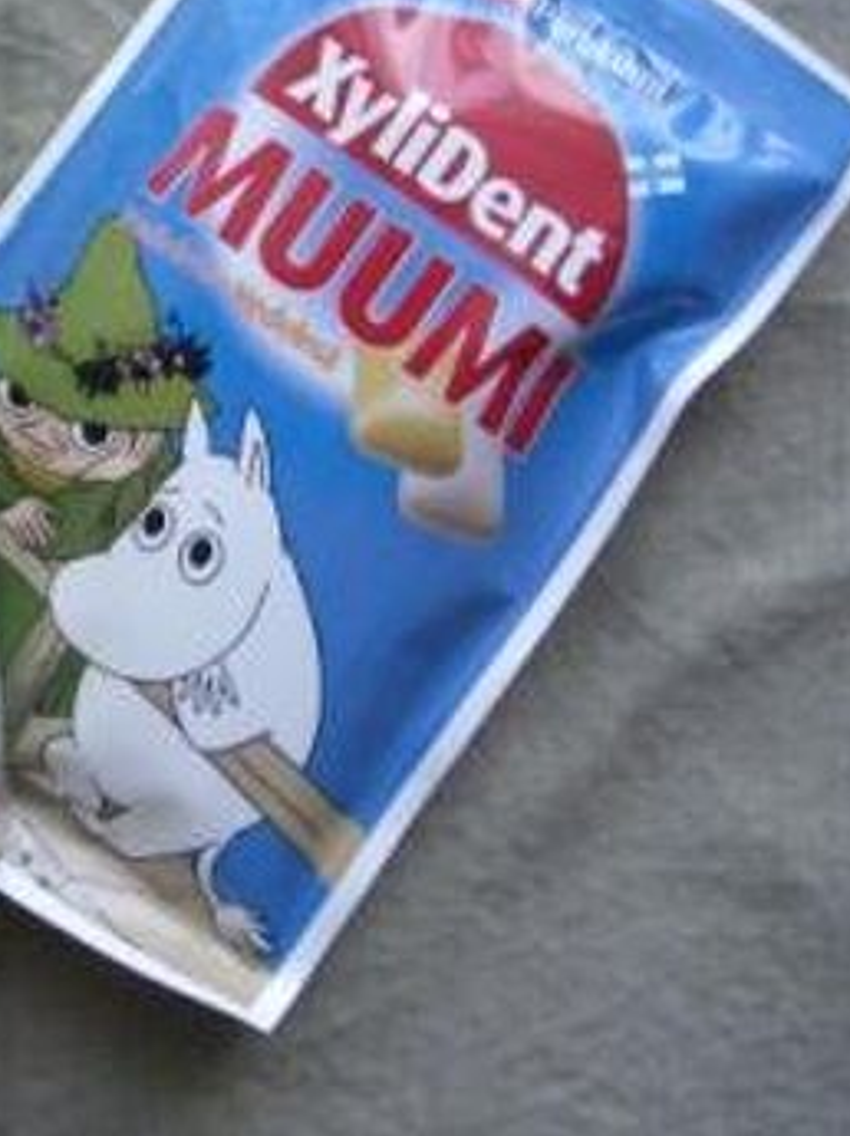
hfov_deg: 21.4
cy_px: 361
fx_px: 2165
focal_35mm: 66
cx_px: -3
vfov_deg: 29.2
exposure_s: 1/100
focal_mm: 5.8
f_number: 2.6
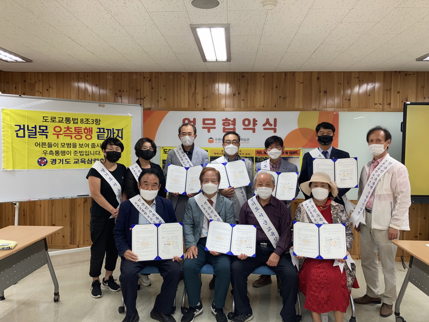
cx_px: 214
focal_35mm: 28
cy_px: 161
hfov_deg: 63.4
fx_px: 347
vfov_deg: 49.7
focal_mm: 3.99
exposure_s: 1/60
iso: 64
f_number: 1.8
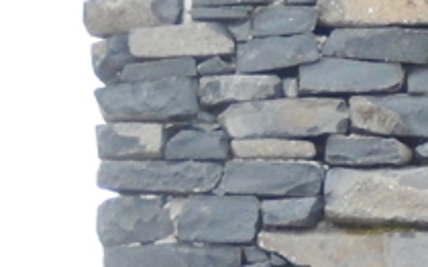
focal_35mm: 338
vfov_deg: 3.9
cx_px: 844
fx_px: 3940
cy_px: 430
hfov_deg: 6.1
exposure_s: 1/250
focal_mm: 12
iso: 400
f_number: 4.8
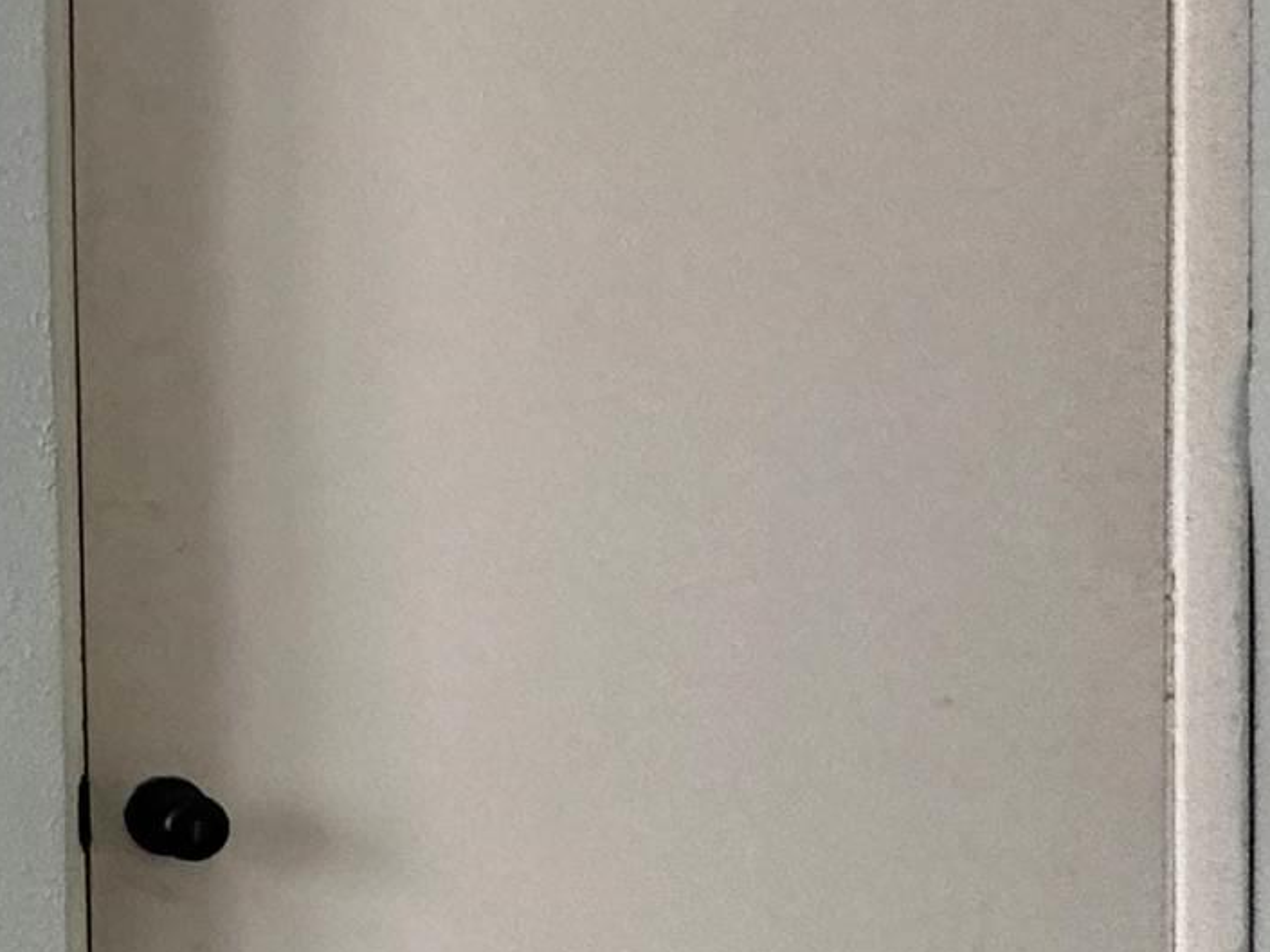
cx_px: -1030
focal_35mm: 61
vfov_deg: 24.0
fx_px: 2238
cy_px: 558
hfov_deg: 21.1
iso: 320
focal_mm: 2.22
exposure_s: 1/120
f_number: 2.2
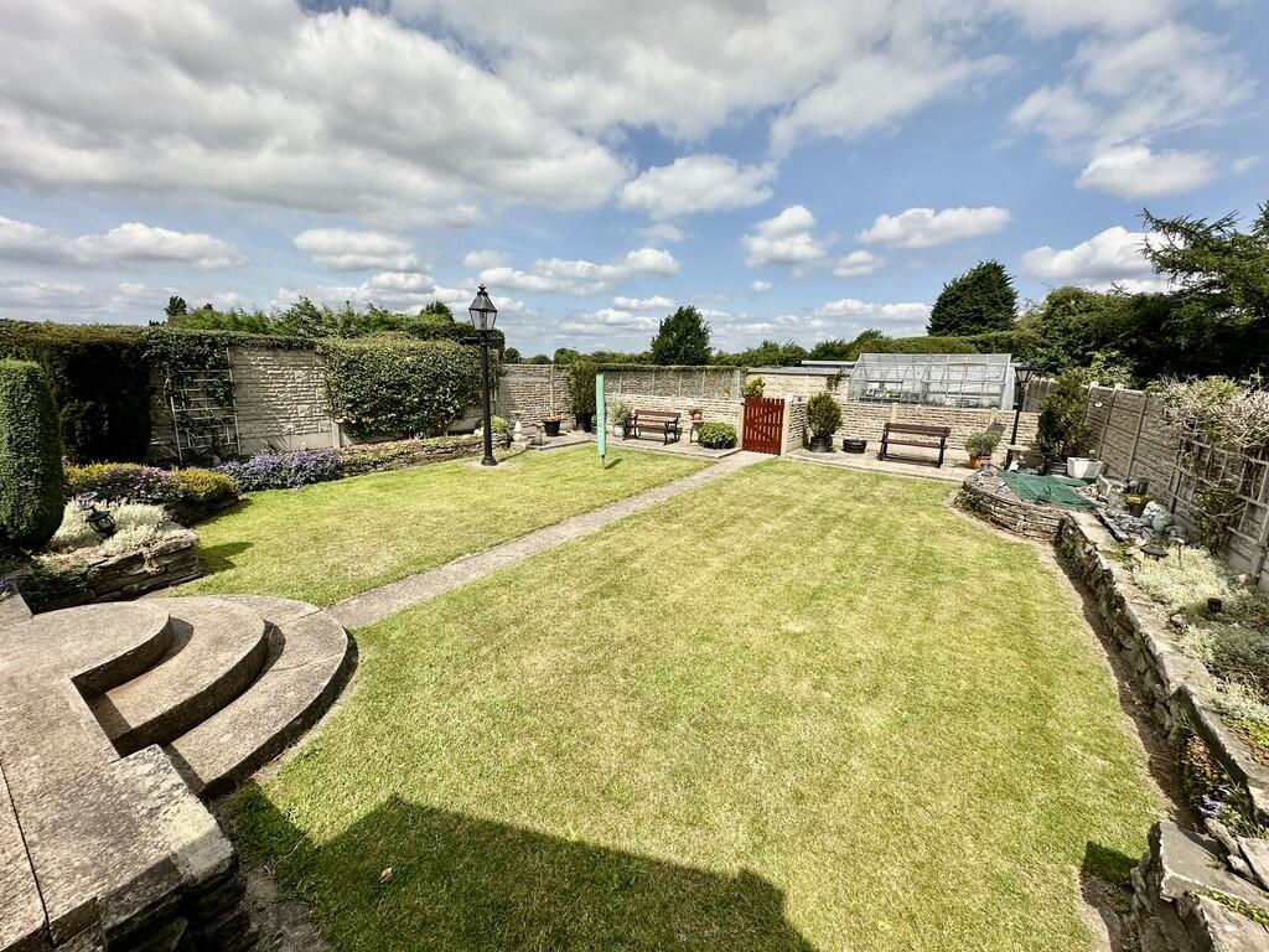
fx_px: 513
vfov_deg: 85.7
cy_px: 476
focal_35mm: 14
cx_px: 634
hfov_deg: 102.1
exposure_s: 1/2257
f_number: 2.2
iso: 50
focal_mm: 2.22
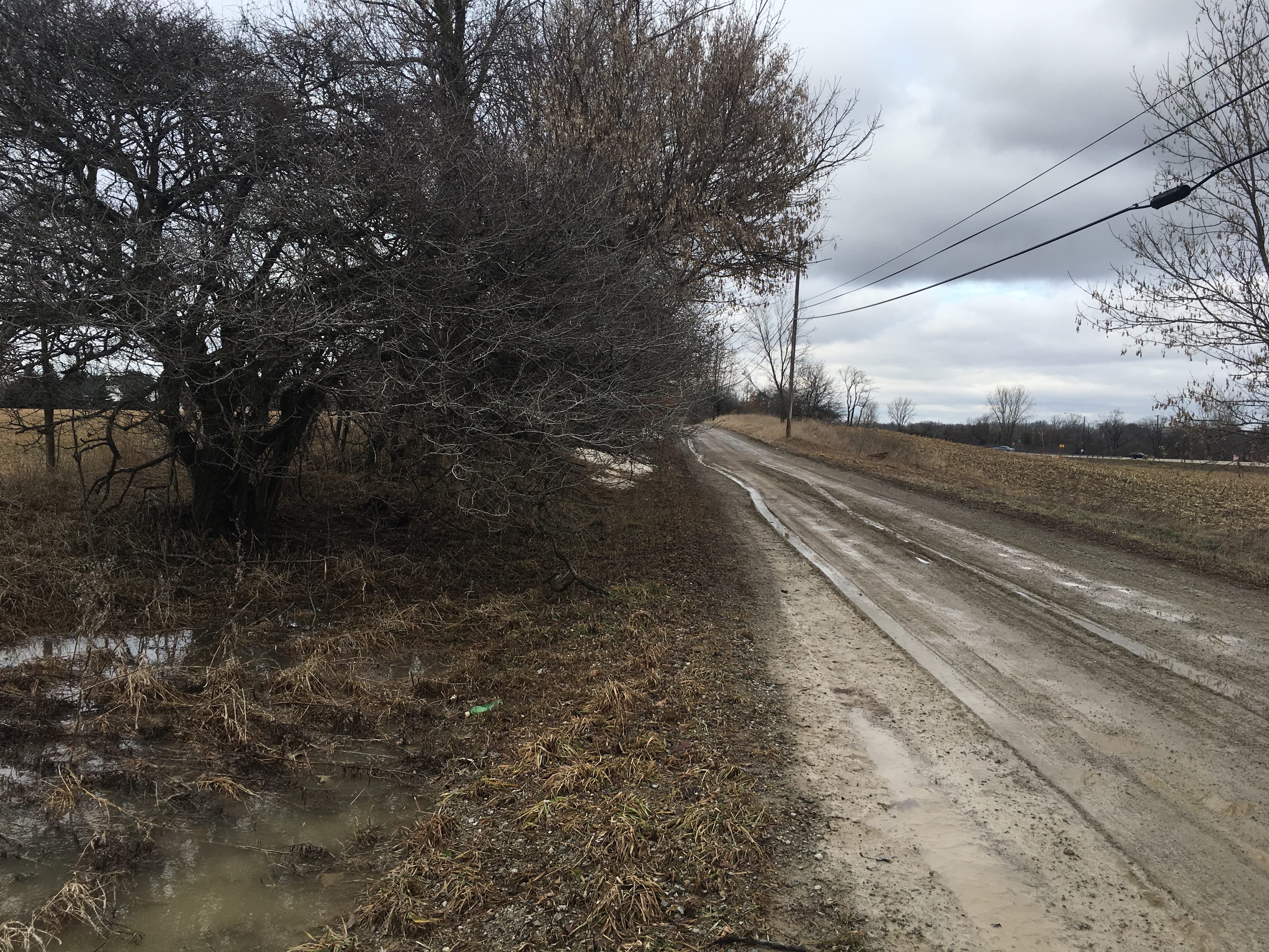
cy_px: 476
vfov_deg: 48.2
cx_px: 634
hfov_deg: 61.7
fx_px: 1063
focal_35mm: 29
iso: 25
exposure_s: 1/810
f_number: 2.2
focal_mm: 4.15
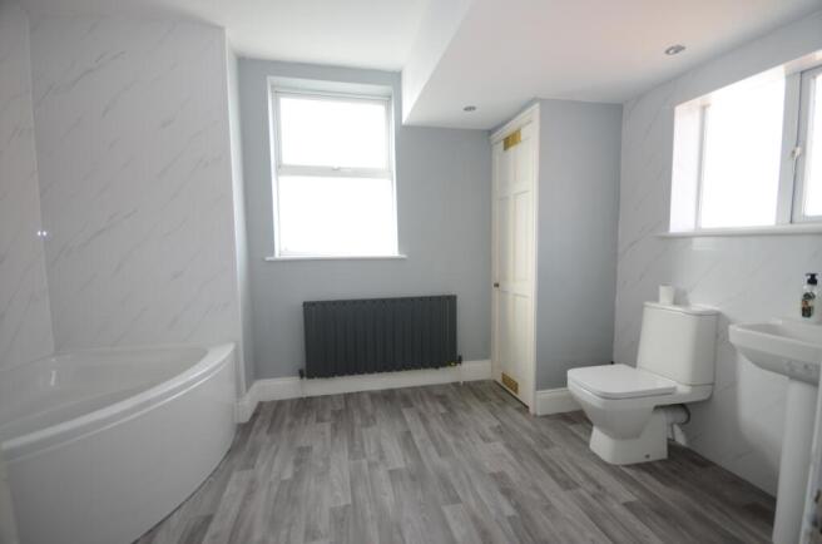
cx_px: 411
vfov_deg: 77.0
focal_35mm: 15
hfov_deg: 100.5
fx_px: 342
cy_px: 272
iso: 100
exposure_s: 1/30
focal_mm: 10
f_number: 4.5
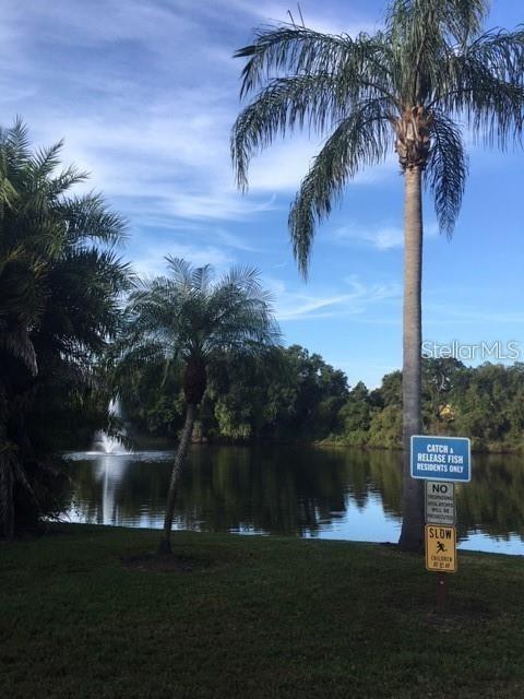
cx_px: 262
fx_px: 585
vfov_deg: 61.7
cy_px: 350
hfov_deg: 48.2
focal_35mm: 29
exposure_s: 1/785
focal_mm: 4.15
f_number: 2.2
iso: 25
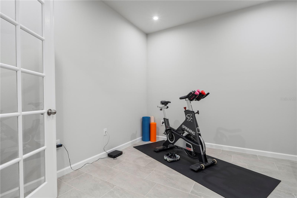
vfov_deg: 67.4
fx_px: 148
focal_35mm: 18
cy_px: 99
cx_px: 148
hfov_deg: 90.0
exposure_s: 1.6
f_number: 8
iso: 100
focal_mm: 18
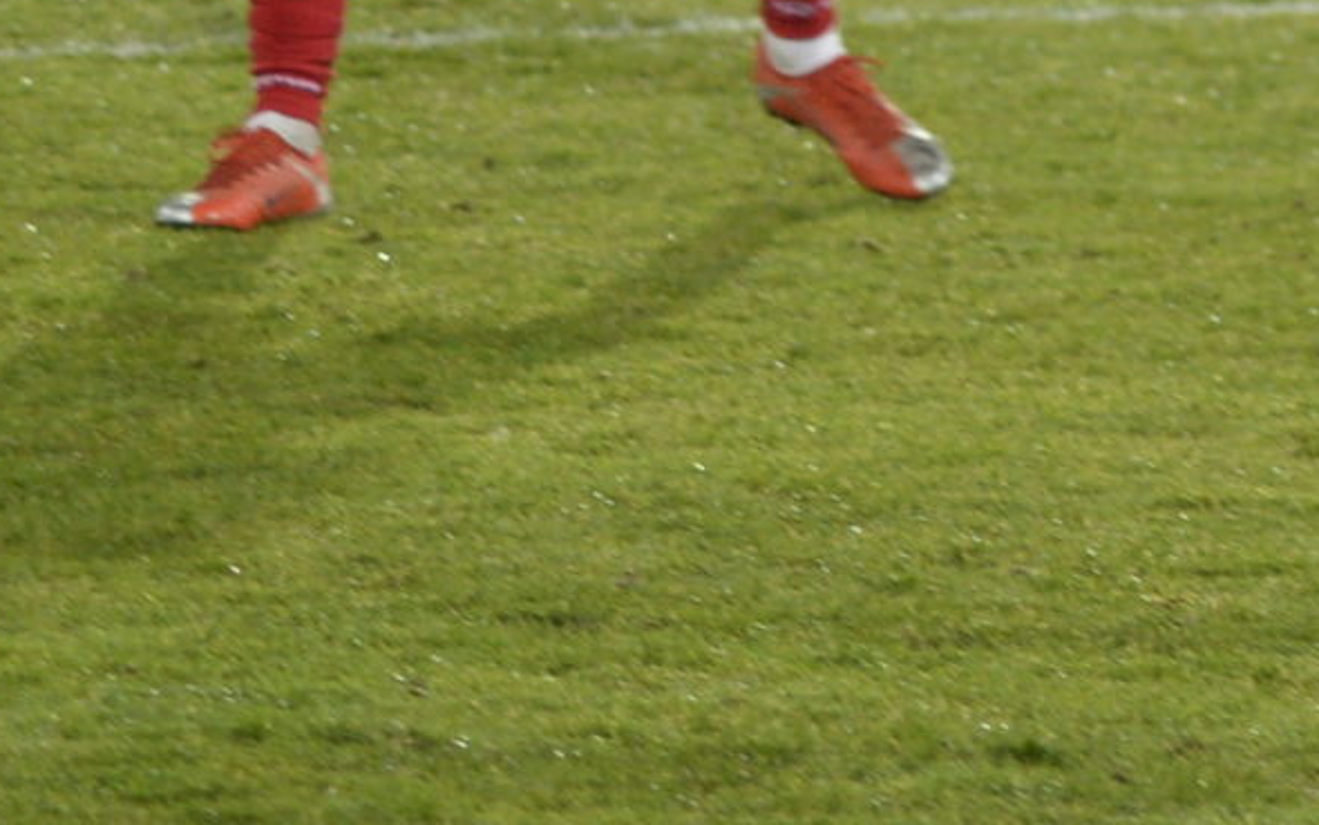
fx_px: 21429
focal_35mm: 596
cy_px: -493
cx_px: 1724
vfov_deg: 2.2
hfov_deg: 3.5
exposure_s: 1/250
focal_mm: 135
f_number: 4.2
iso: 1600
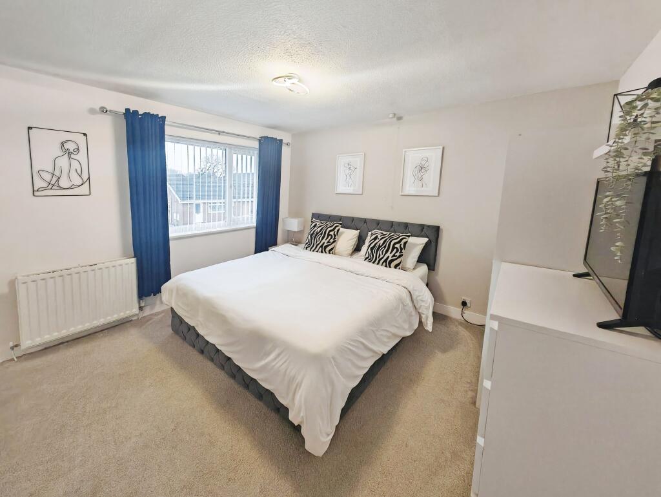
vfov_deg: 90.0
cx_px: 330
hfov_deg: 106.2
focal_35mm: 13
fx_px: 248
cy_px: 248
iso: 500
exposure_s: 1/33
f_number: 2
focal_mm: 1.82
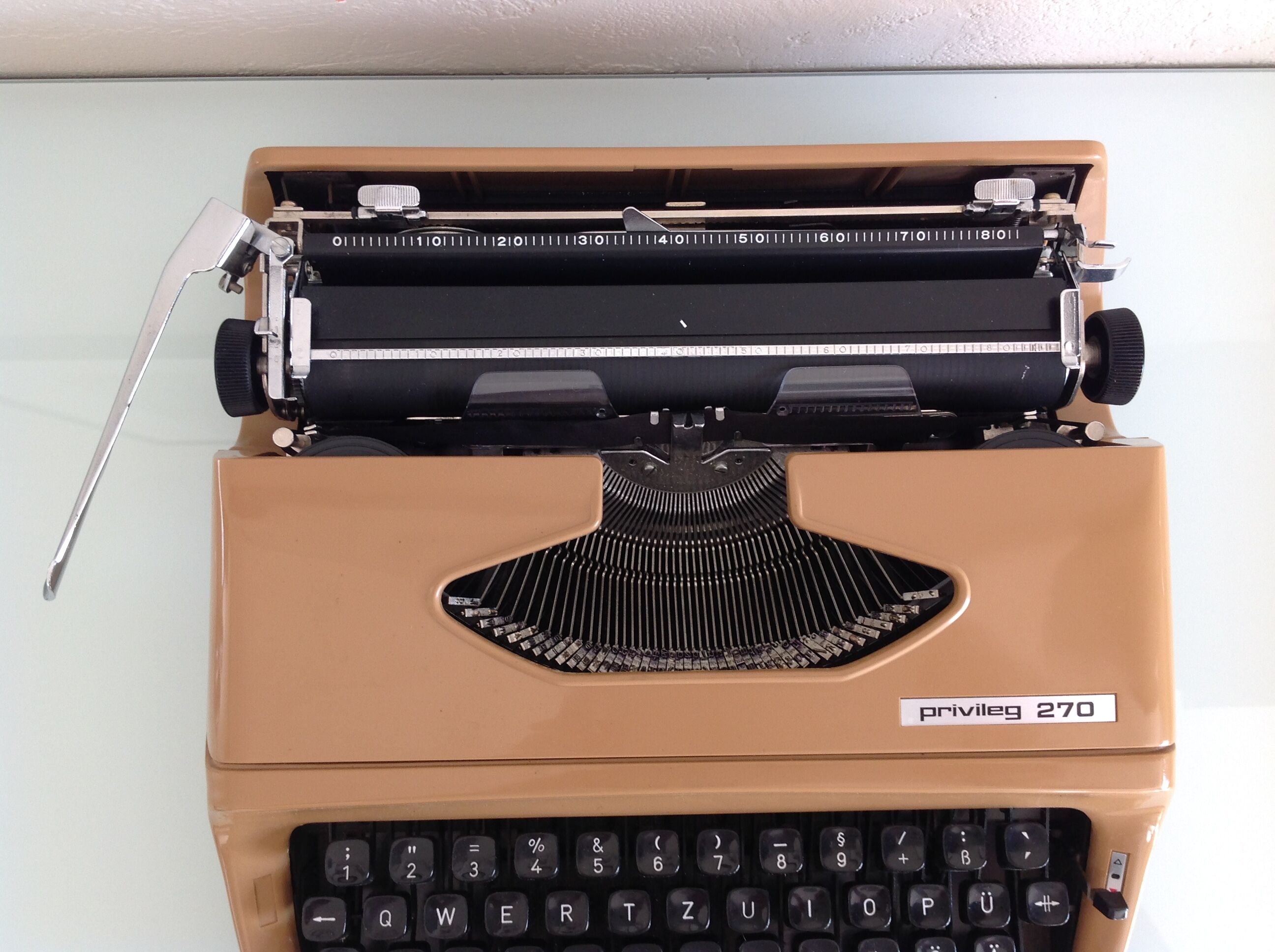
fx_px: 1287
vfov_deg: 40.6
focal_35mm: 35
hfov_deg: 52.7
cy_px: 476
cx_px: 638
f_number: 2.4
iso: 50
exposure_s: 1/24
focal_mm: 4.28
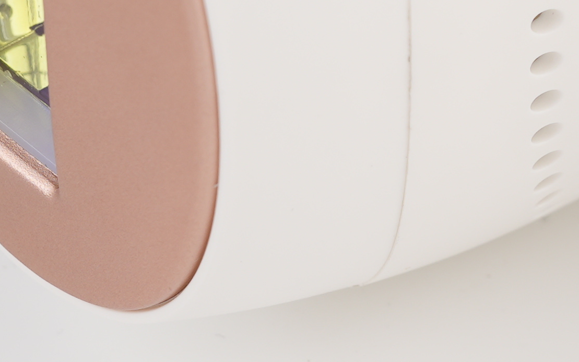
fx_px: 3456
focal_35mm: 219
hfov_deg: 9.1
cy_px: -57
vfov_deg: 6.0
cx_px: 1043
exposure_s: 1/90
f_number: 9.5
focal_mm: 34
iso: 125
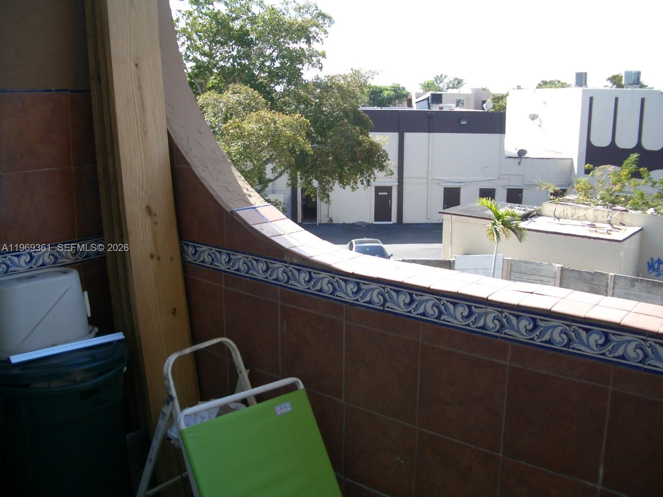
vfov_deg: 40.7
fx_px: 670
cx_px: 332
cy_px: 248
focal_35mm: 35
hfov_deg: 52.6
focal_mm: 5.8
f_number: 2.6
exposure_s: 1/400
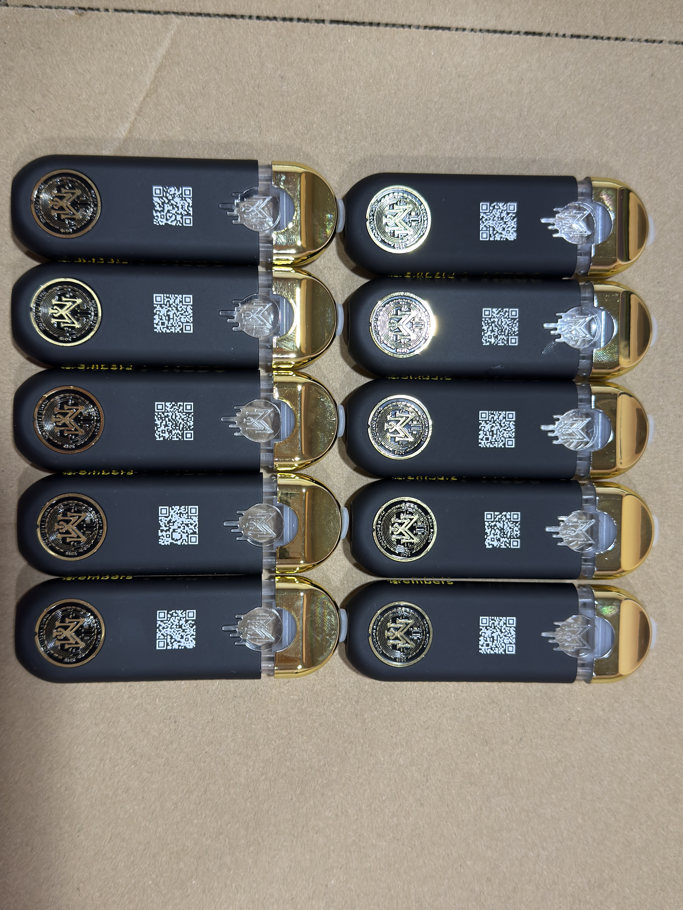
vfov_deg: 52.6
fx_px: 921
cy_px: 455
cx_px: 342
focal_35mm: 35
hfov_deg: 40.7
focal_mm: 6.76
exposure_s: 1/33
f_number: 1.78
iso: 200
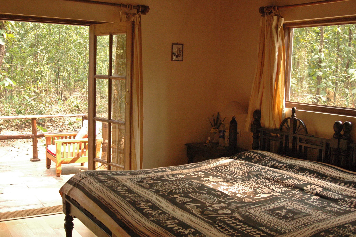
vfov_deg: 31.8
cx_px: 178
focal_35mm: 42
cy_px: 118
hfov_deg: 46.4
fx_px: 415
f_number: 4.5
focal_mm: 28
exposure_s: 1/80
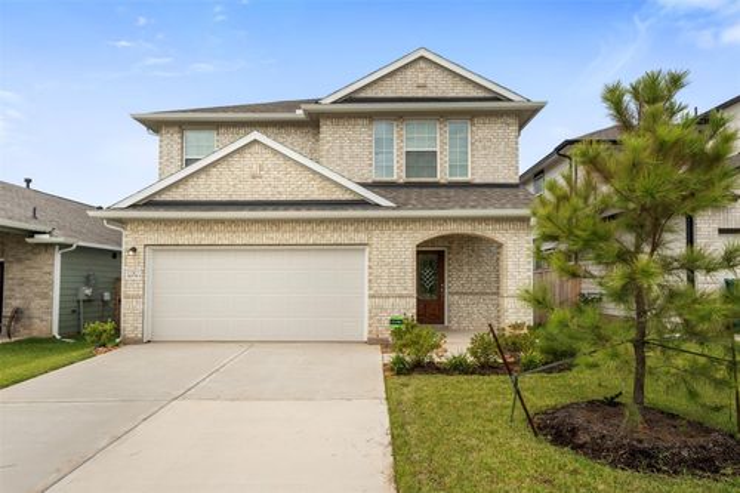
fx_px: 432
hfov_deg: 81.2
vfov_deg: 59.5
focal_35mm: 21
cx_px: 370
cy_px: 246
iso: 800
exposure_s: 1/50
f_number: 8
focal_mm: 21
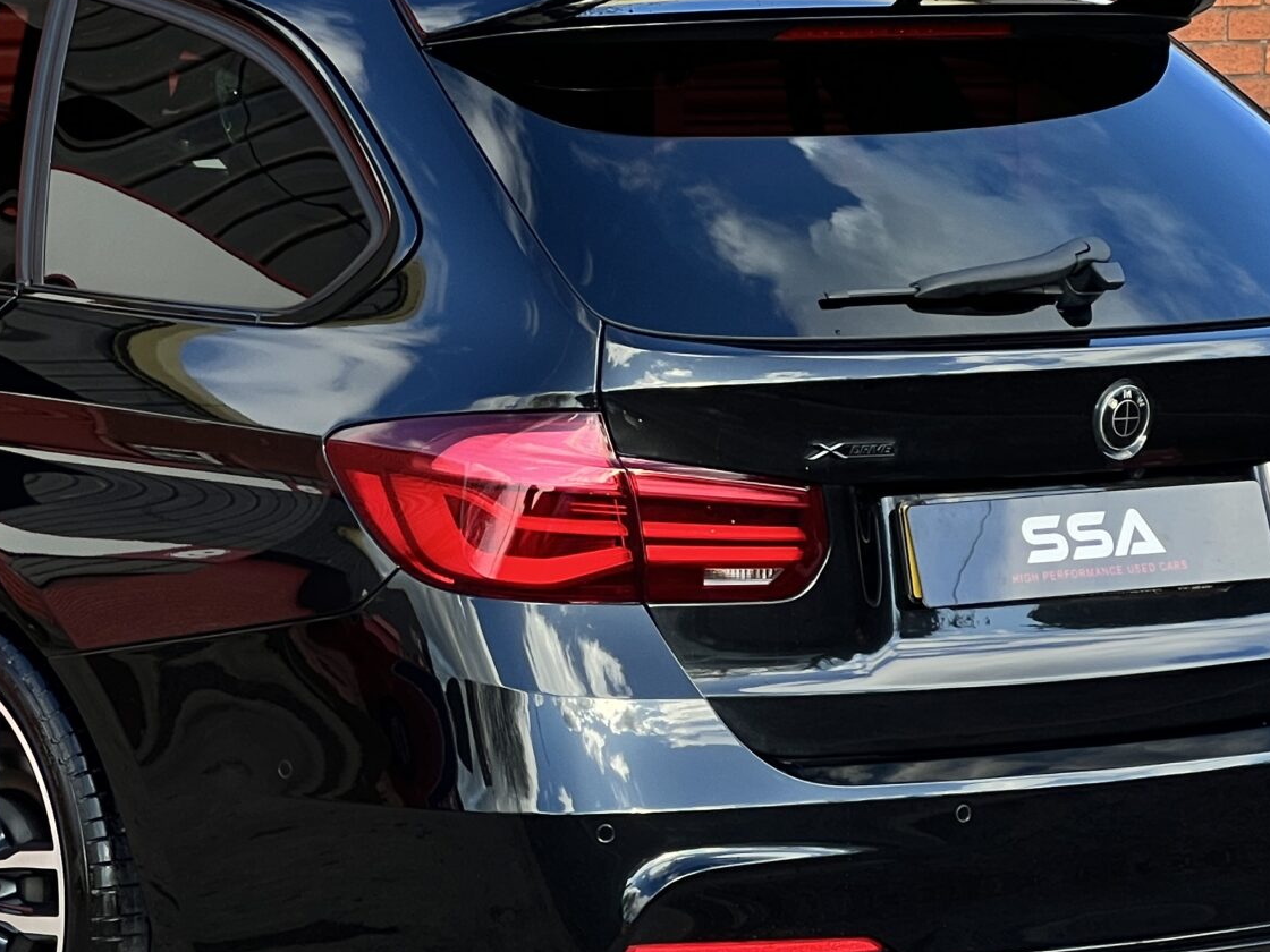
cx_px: 151
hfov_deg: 11.2
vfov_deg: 8.4
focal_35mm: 176
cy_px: 238
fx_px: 6457
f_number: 2.8
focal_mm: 9
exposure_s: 1/117
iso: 32
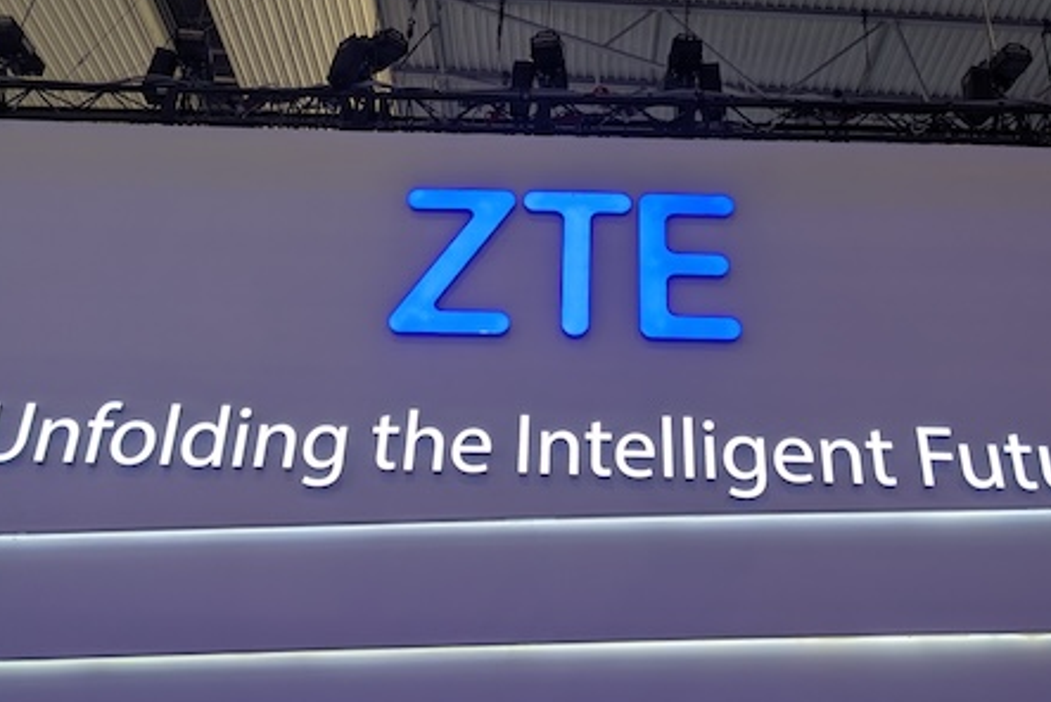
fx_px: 1110
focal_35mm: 38
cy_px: 268
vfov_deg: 34.9
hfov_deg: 50.6
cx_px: 581
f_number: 1.73
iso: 54
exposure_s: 1/246
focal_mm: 4.38
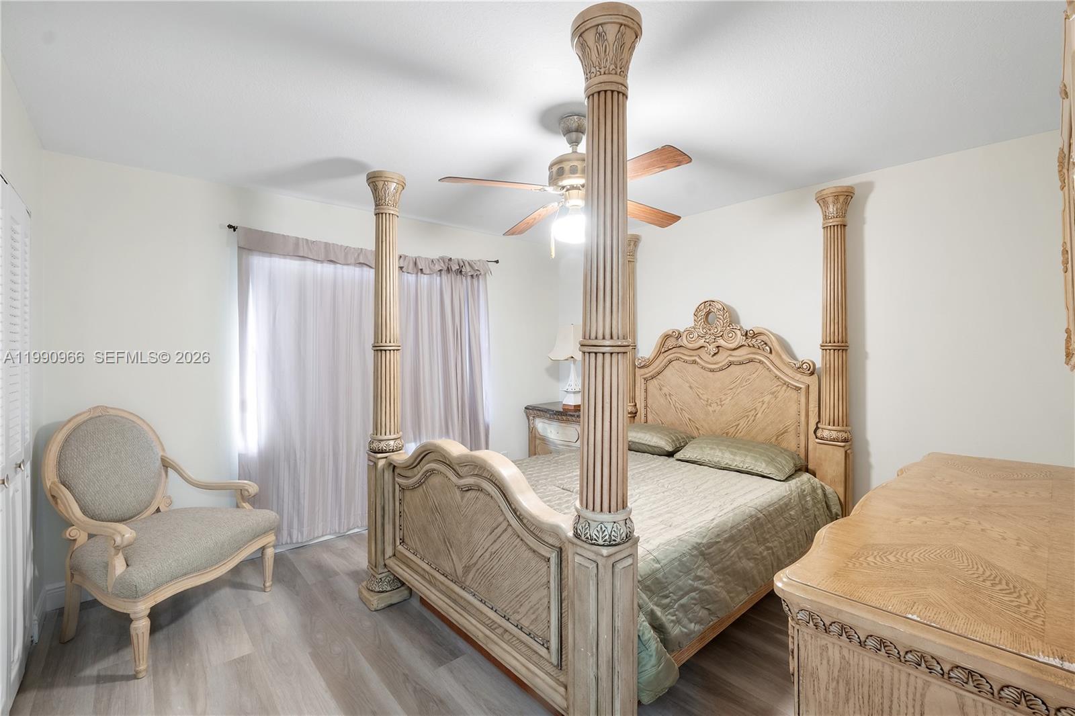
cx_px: 538
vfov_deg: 77.3
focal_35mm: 15
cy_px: 358
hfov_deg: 100.4
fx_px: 448
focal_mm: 10
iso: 160
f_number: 11
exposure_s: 2.5
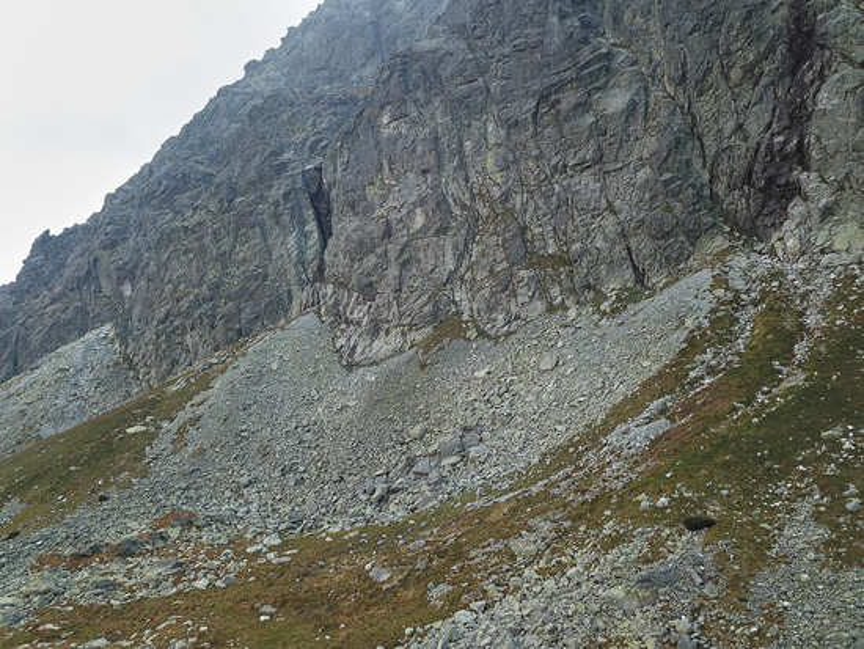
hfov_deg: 67.3
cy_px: 324
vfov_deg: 53.1
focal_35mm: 26
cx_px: 432
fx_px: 649
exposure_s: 1/387
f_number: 2.2
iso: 100
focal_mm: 4.73
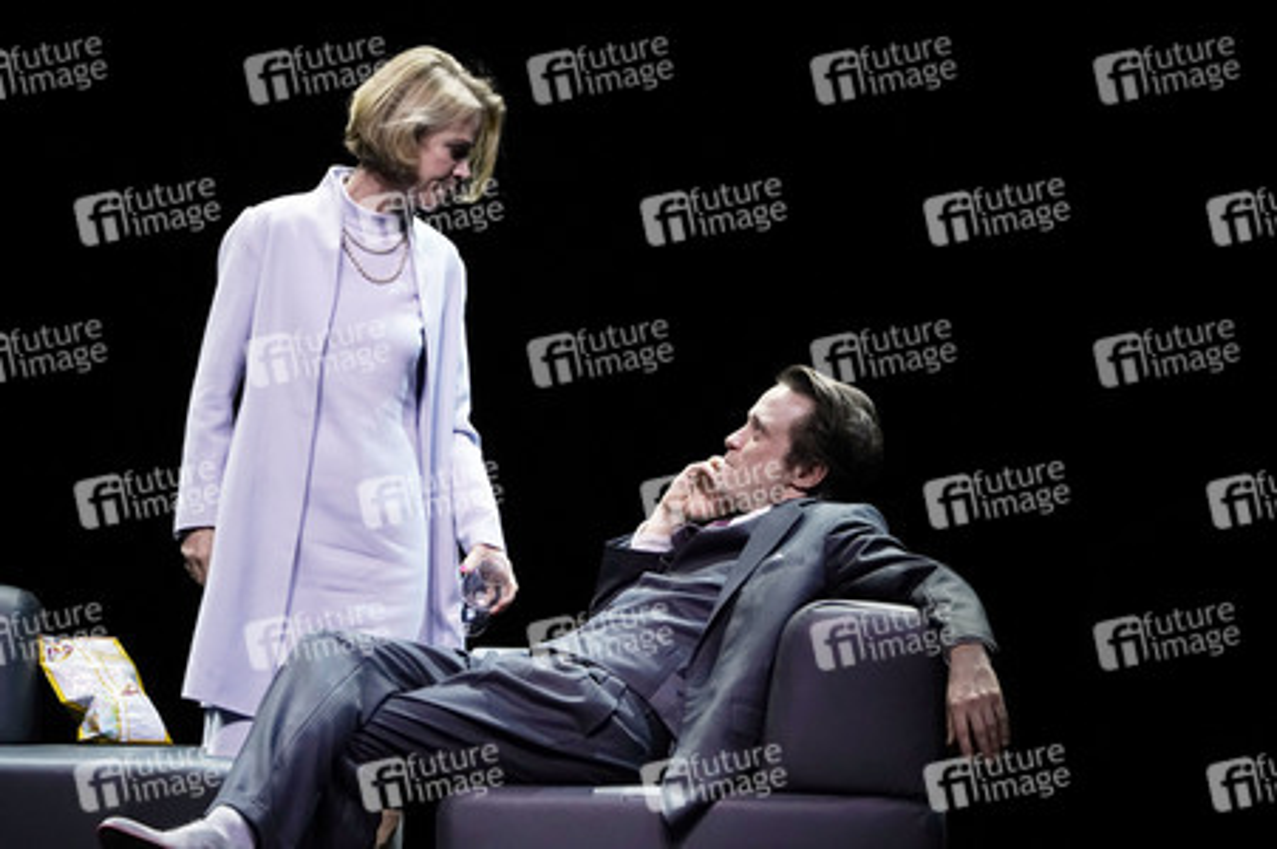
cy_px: 424
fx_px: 7089
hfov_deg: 10.3
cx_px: 638
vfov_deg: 6.9
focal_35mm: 200
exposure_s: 1/160
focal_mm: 200
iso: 4000
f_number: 5.6
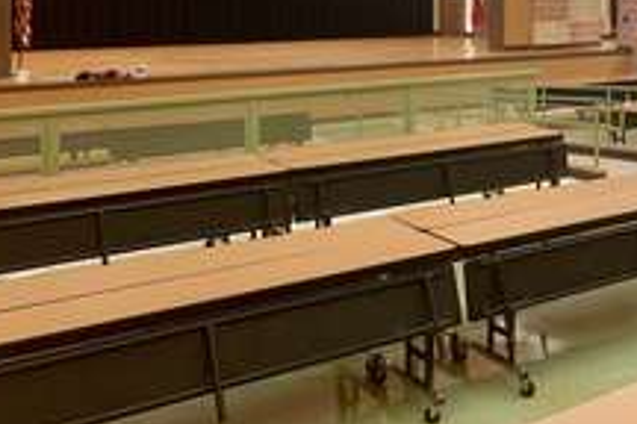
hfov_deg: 37.5
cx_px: 551
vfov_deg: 25.6
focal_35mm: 50
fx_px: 885
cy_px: 0
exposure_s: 1/60
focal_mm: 4.25
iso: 200
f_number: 1.8
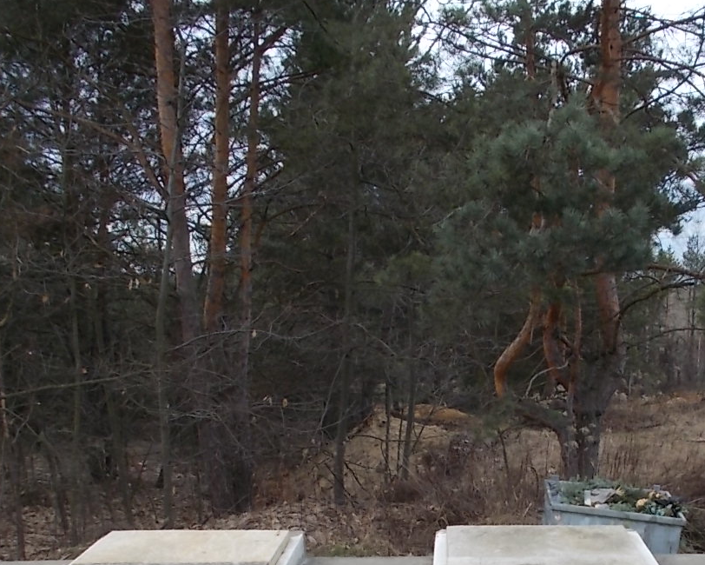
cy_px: 462
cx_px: 474
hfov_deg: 36.9
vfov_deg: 29.5
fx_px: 1044
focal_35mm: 50
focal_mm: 4.6
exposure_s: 1/400
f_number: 3.2
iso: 80
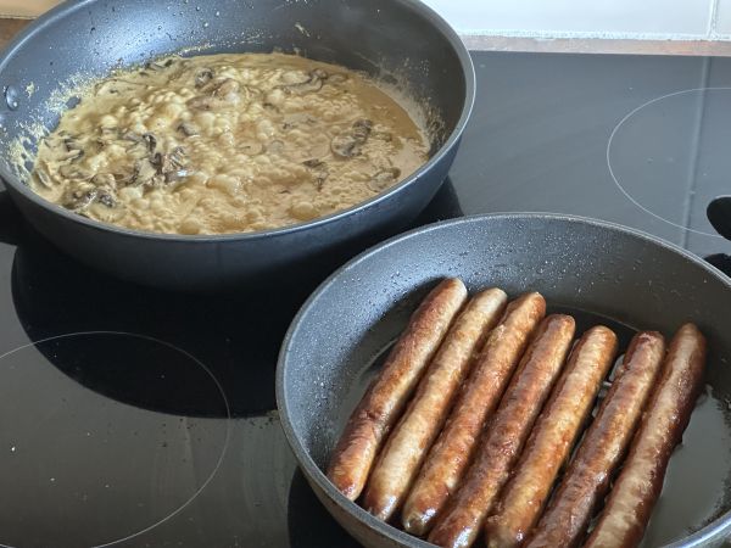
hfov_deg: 25.3
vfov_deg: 19.1
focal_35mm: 77
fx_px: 1626
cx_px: 366
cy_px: 274
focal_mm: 9
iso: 1250
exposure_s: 1/25
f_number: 2.8
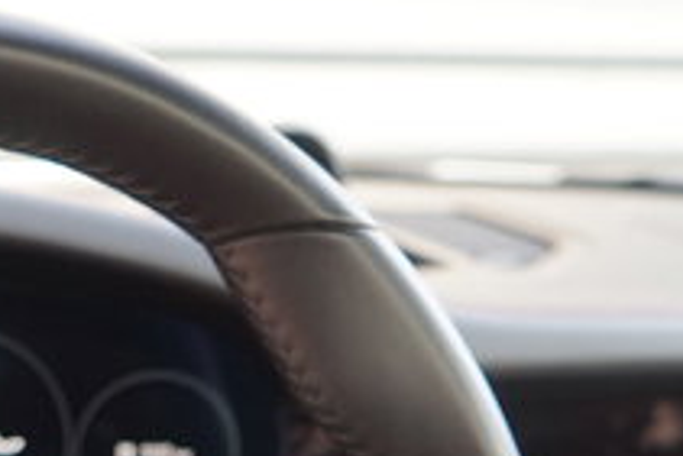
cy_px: 789
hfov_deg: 19.1
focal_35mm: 102
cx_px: -94
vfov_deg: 12.4
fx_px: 1936
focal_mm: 28
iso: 320
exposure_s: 1/60
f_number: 4
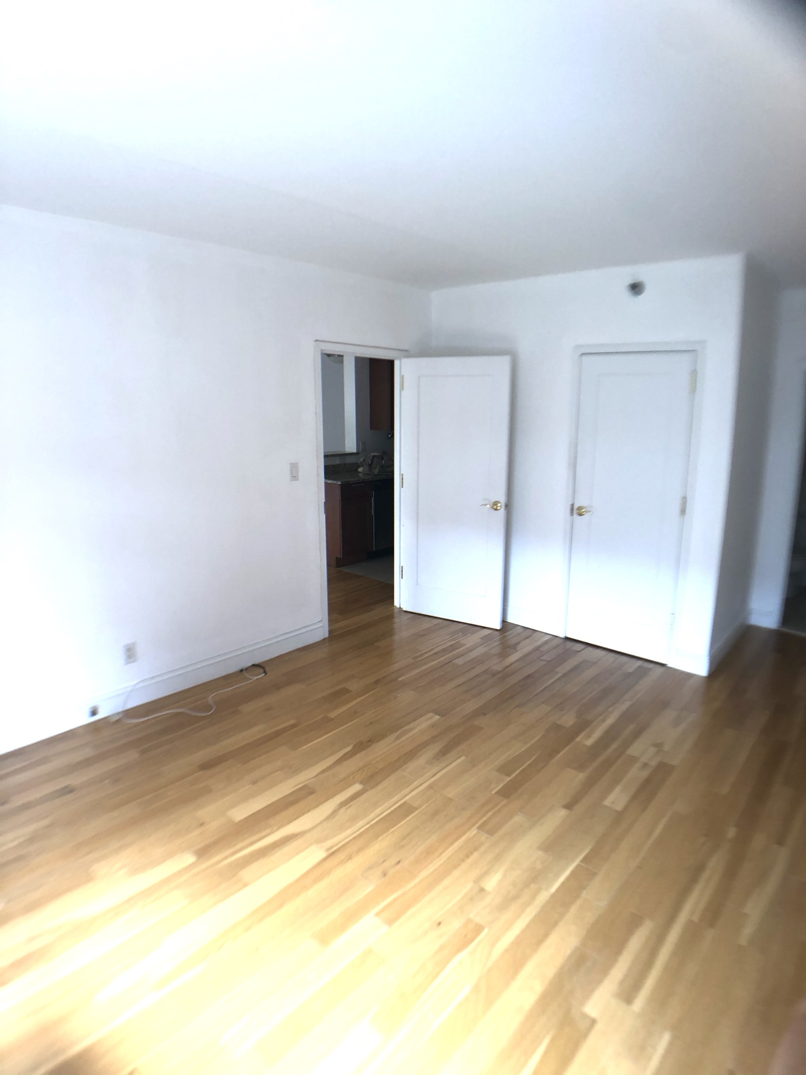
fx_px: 869
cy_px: 538
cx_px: 403
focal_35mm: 28
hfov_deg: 49.7
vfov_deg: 63.4
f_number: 1.8
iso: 25
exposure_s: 1/30
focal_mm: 4
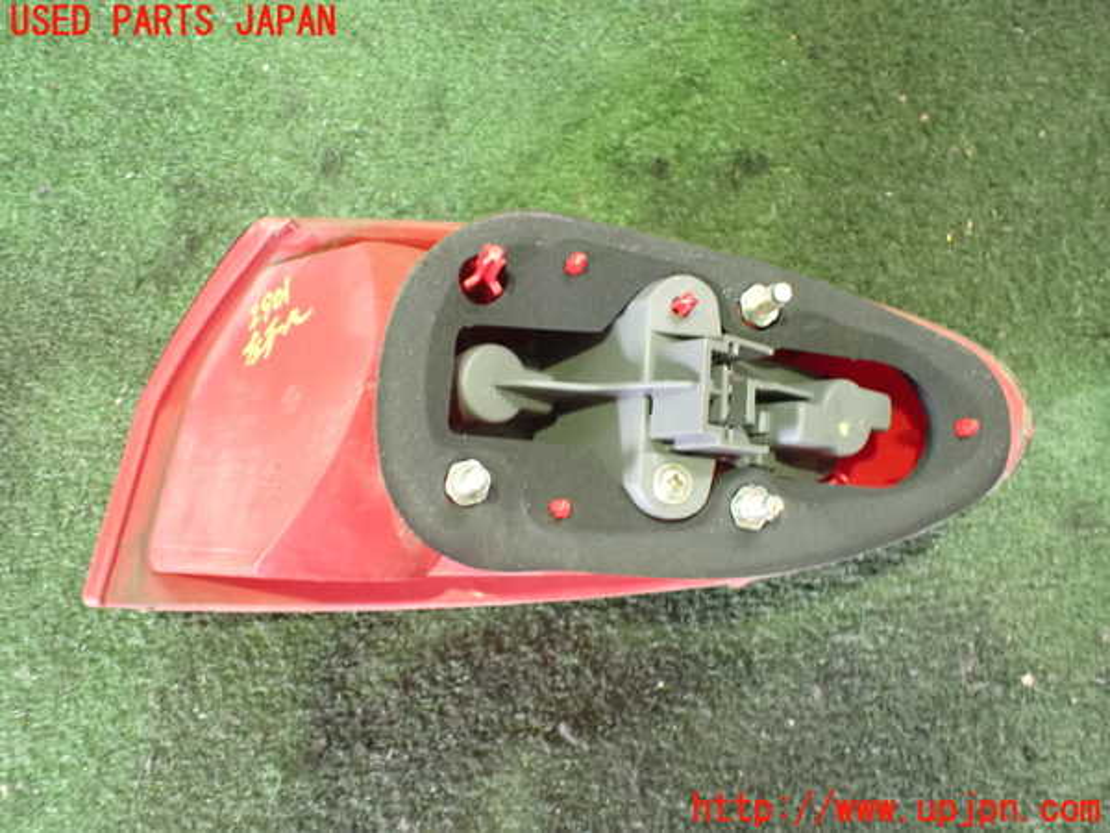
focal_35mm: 30
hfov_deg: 60.0
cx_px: 555
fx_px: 962
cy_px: 416
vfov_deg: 46.8
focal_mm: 5.4
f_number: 2.3
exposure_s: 1/30
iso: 1250
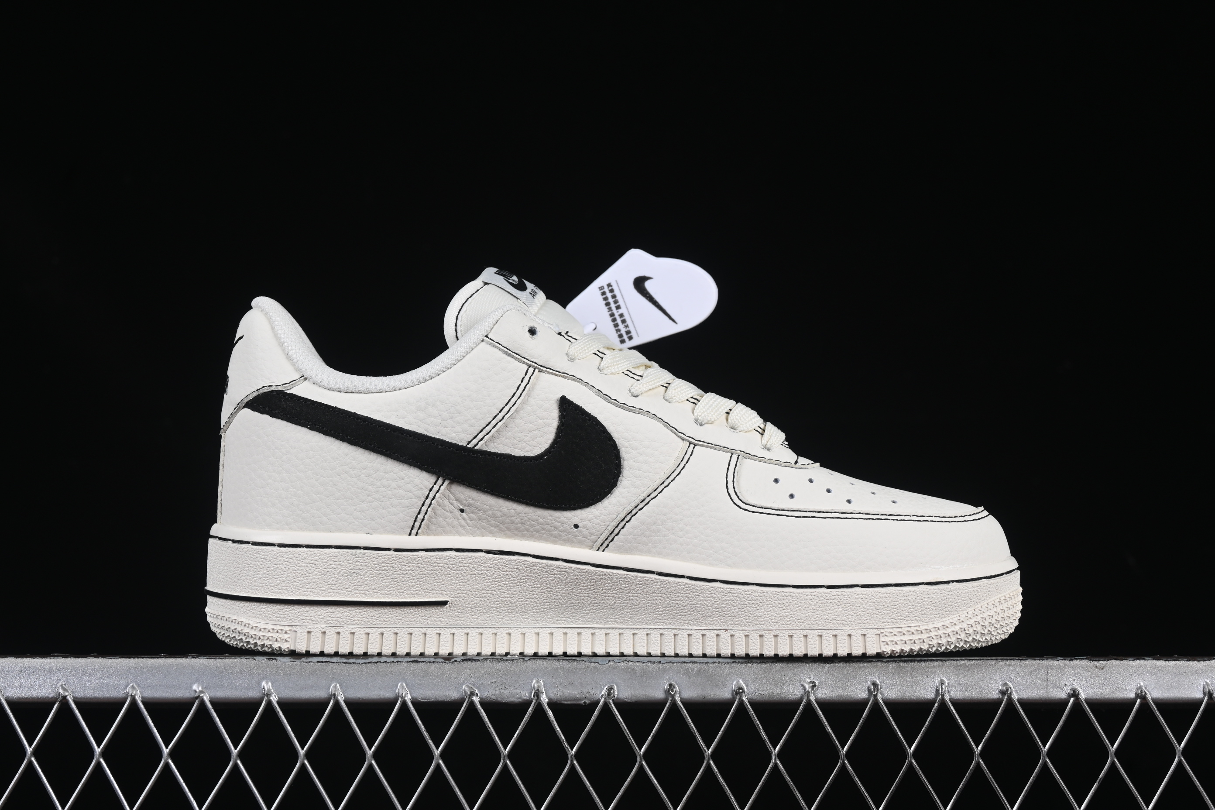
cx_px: 608
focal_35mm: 75
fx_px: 2531
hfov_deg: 27.0
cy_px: 405
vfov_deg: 18.2
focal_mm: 50
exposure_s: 1/80
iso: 160
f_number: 8
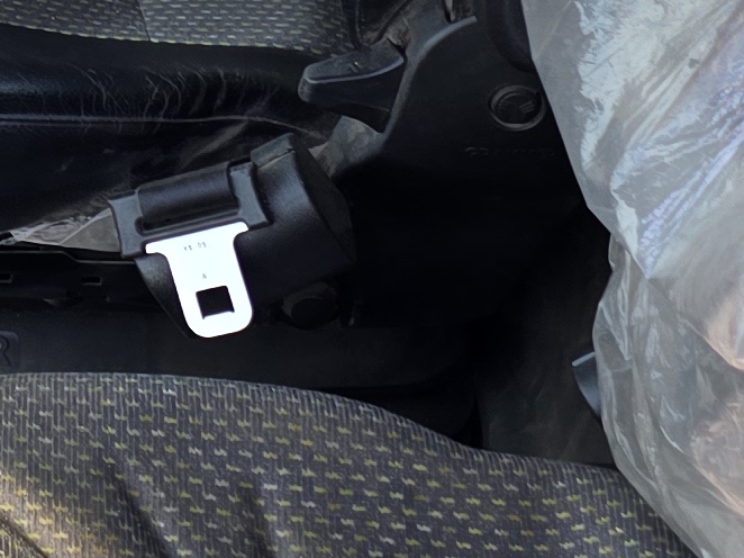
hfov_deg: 13.2
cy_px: -673
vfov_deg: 9.7
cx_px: -466
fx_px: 2986
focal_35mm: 139
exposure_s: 1/190
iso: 12
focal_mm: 6.3
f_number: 1.7
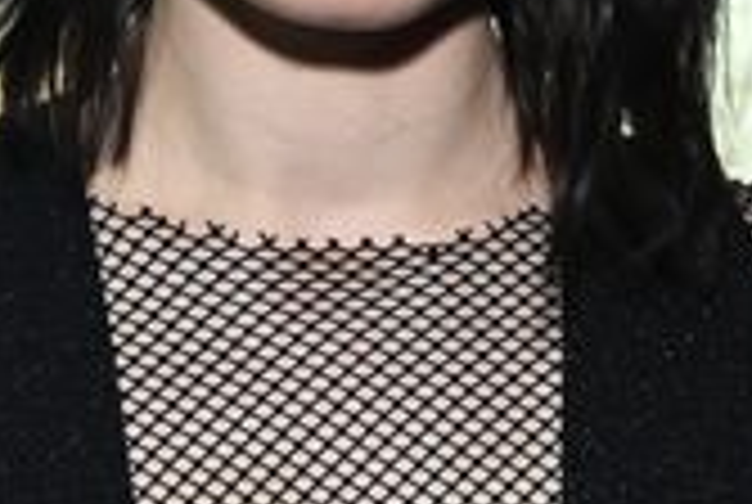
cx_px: 338
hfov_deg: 9.9
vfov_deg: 6.5
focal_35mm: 208
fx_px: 4353
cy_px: 792
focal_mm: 29
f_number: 5
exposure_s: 1/200
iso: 200
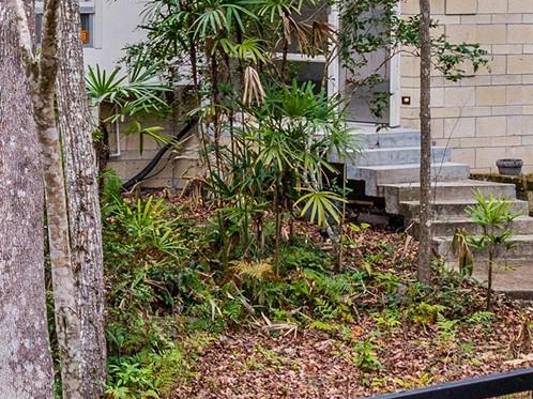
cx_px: -214
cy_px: -3
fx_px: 3463
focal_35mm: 225
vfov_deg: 6.6
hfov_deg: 8.6
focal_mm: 19.35
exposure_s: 1/80
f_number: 2.8
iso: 150
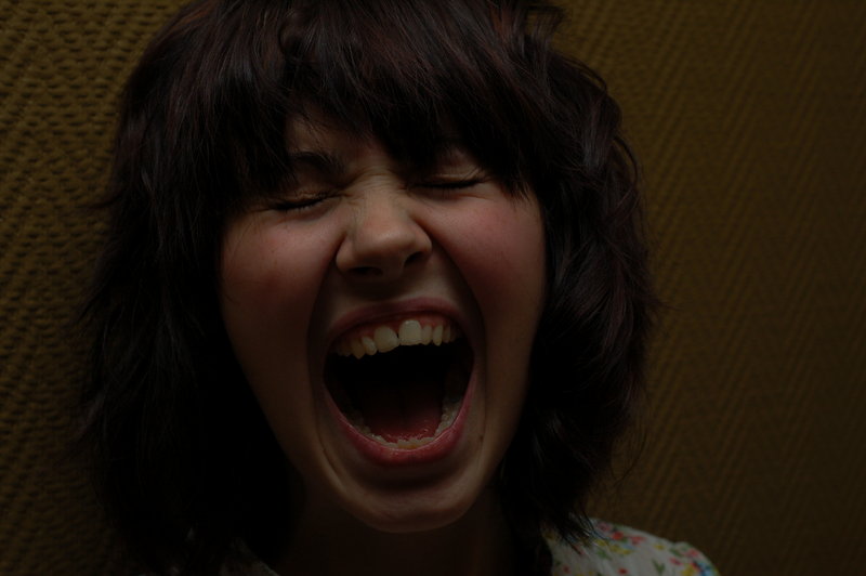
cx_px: 433
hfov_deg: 27.0
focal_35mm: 75
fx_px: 1803
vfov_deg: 18.2
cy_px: 288
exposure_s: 1/60
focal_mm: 50
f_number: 6.3
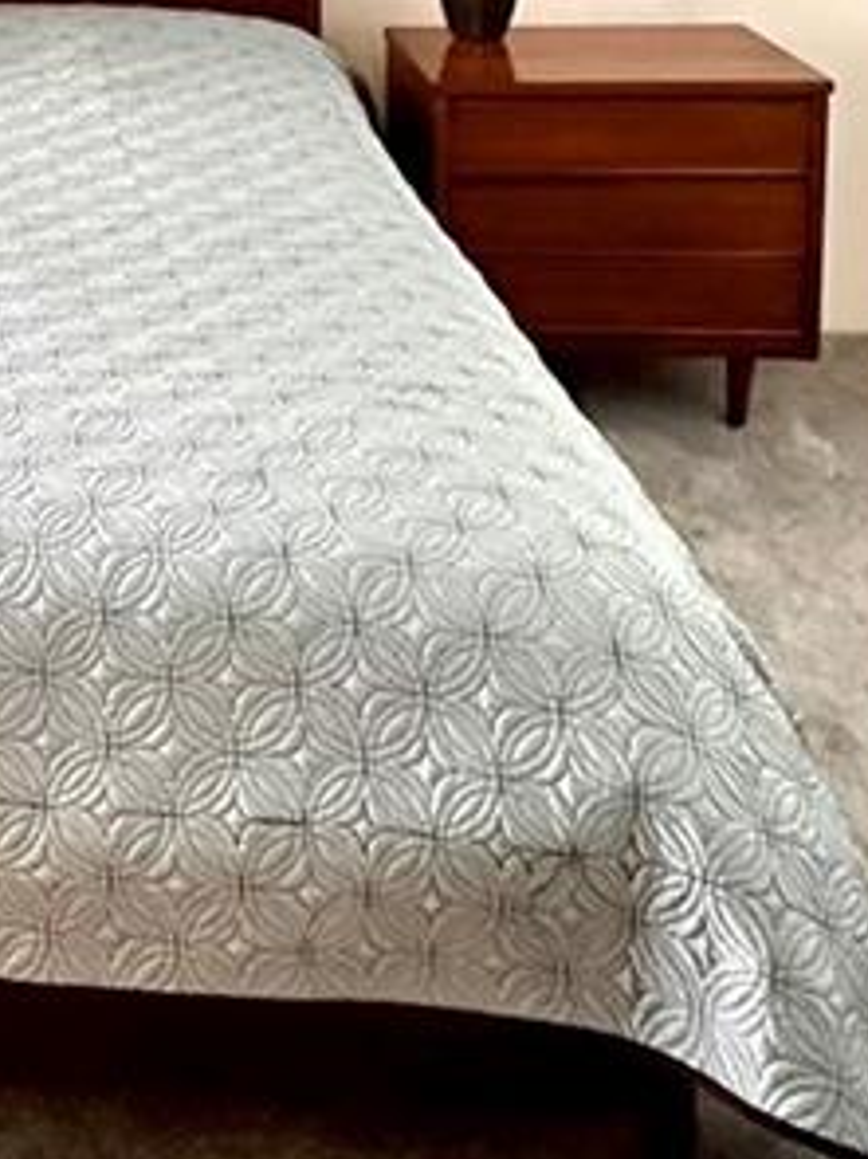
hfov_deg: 21.9
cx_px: -389
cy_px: -161
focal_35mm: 57
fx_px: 1907
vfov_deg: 29.9
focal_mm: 2.22
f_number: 2.2
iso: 320
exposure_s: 1/60
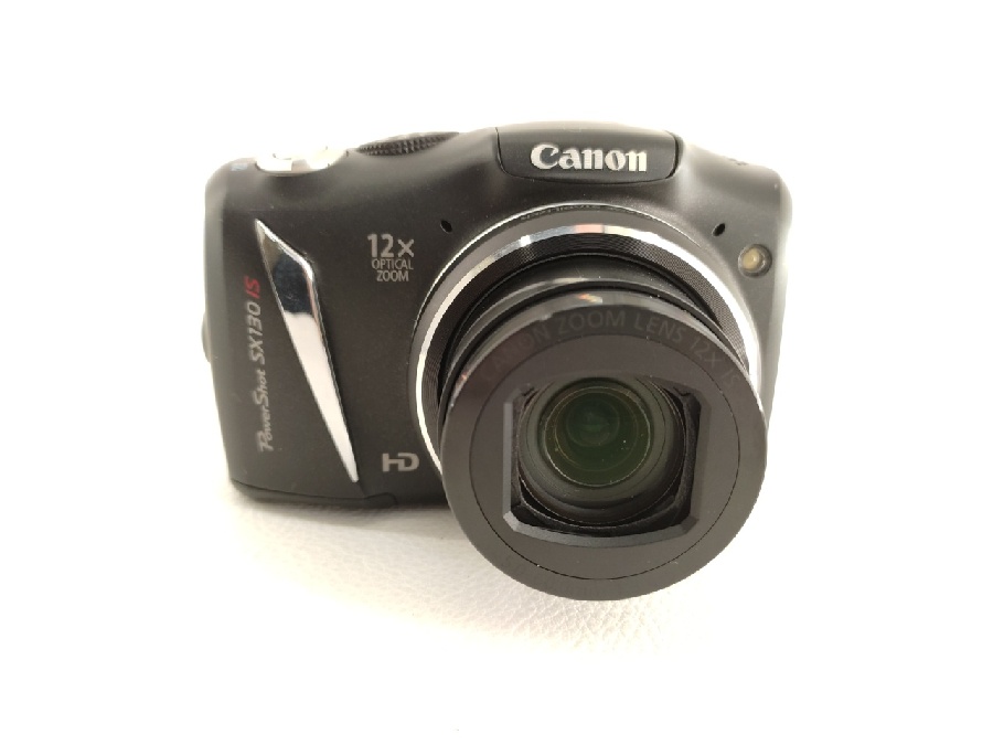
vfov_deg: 53.1
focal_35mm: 26
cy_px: 372
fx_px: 746
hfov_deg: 67.3
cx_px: 496
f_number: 1.79
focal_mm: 4.74
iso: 270
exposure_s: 1/90
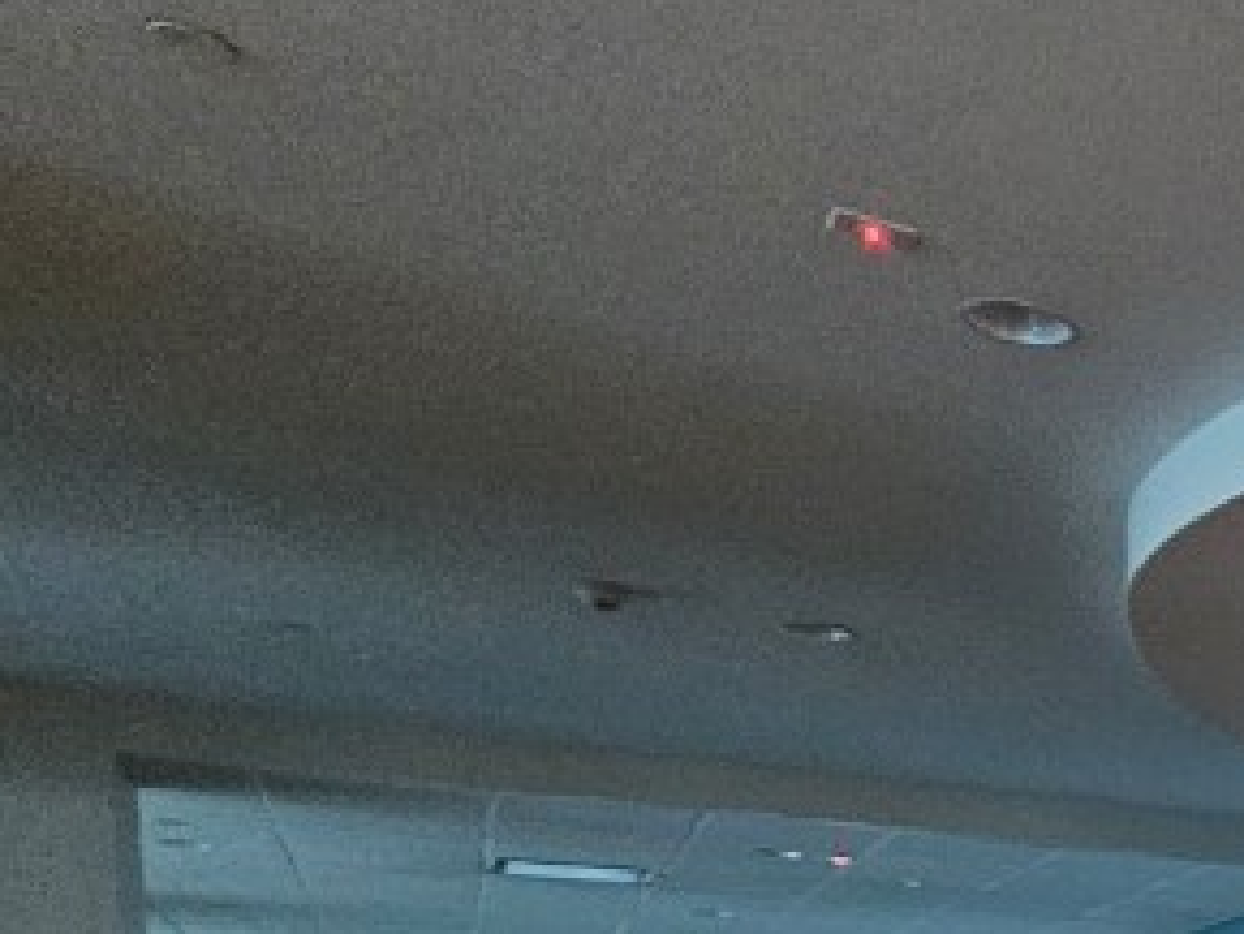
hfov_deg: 25.0
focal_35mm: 46
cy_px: 1283
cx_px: 2062
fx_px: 1654
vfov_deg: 25.9
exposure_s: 1/24
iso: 640
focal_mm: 2.2
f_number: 2.2
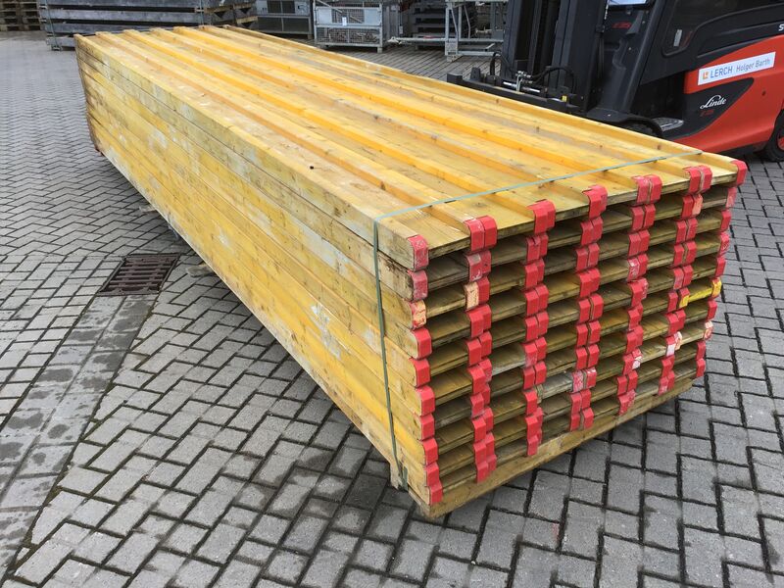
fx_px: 702
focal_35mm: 31
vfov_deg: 45.4
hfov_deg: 58.4
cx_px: 392
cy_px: 294
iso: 25
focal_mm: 3.3
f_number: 2.4
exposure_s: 1/100
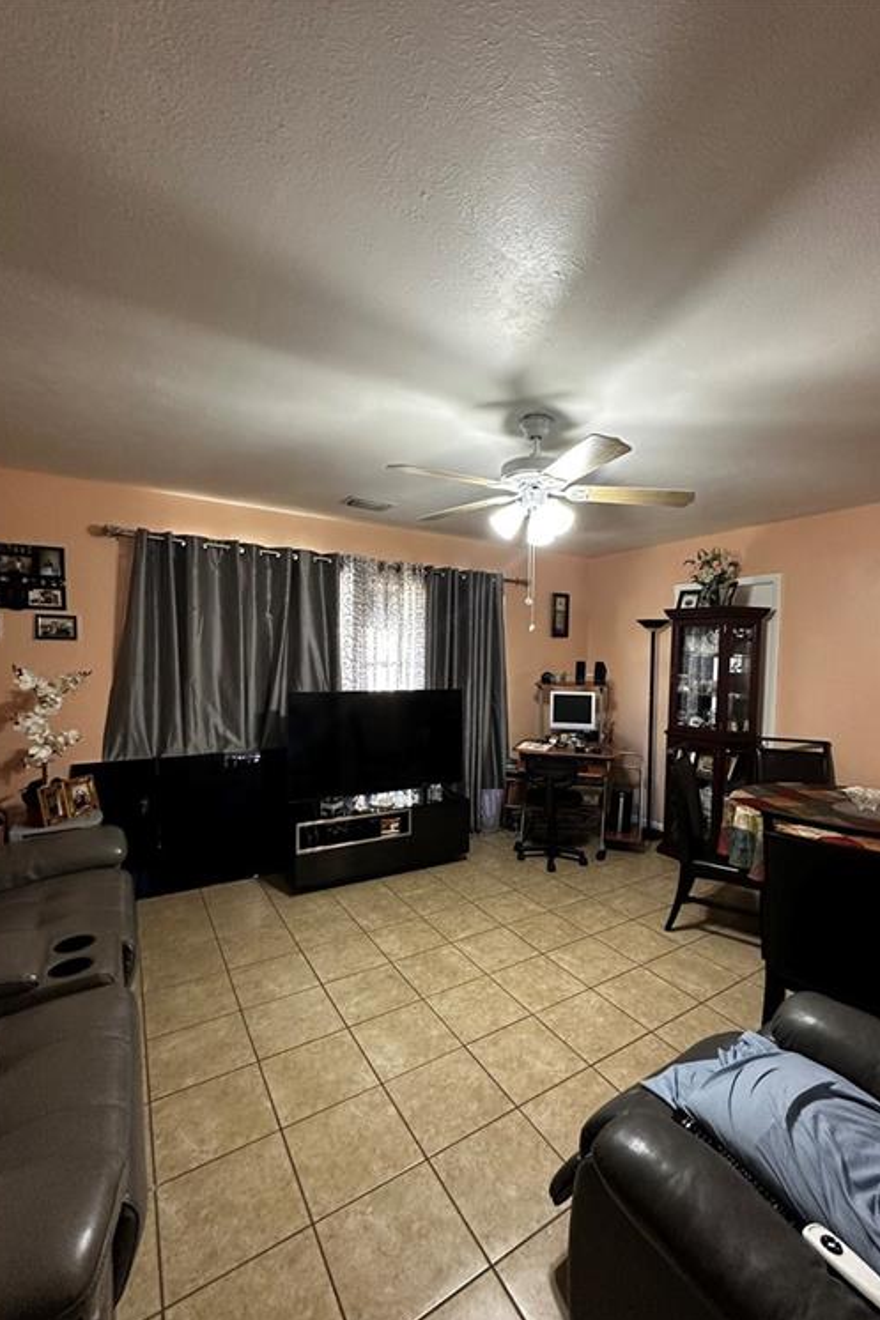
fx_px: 550
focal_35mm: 15
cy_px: 676
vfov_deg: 100.4
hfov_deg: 77.1
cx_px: 487
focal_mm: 2.22
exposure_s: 1/60
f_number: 2.2
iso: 320
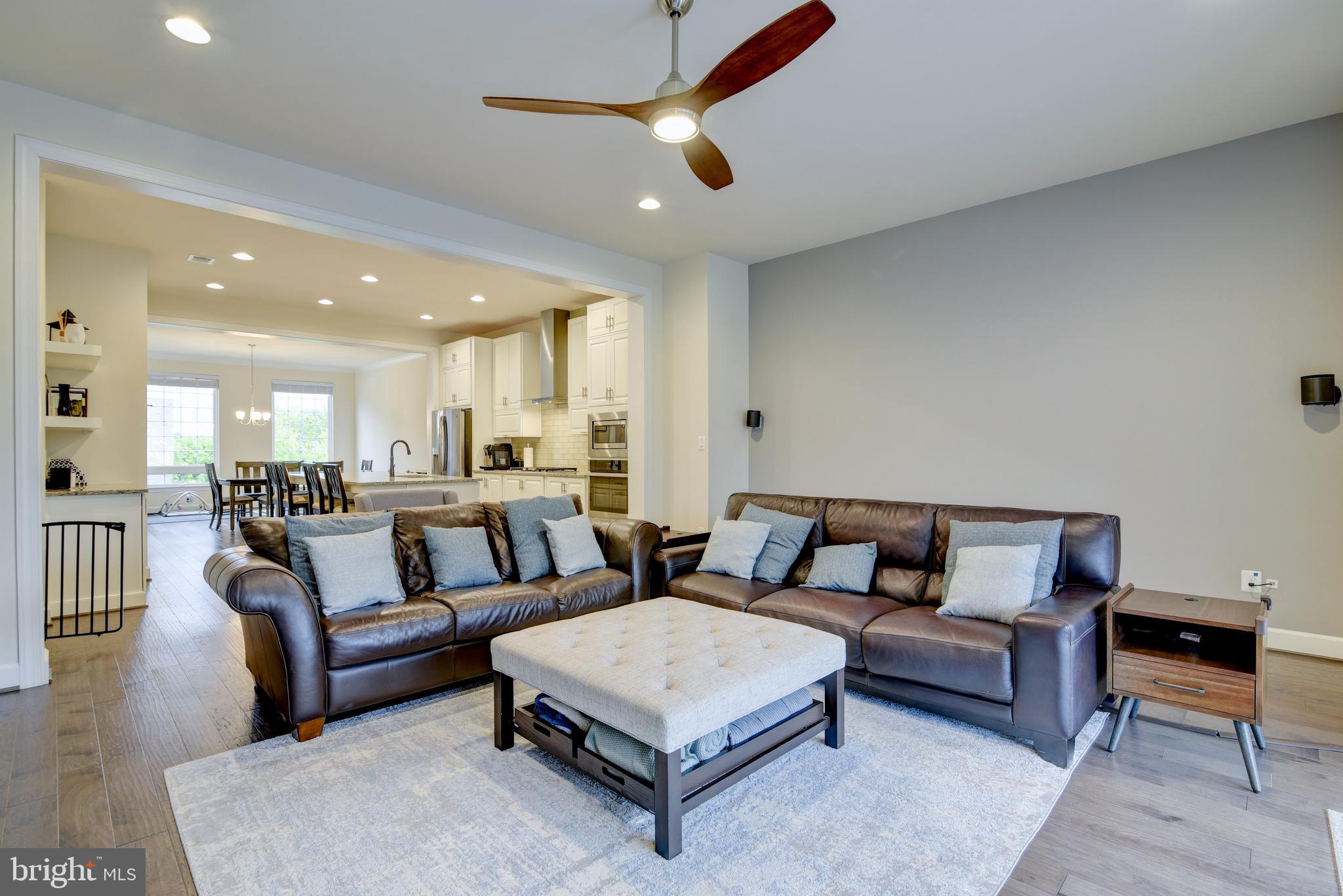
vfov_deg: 73.8
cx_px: 672
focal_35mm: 16
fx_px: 597
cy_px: 448
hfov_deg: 96.7
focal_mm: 16
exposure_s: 1/3.33
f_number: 5.6
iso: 200
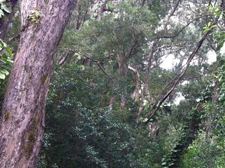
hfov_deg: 25.4
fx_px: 487
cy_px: 130
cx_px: 190
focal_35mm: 75
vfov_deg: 19.4
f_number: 2.8
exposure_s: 1/30
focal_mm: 3.85
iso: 80
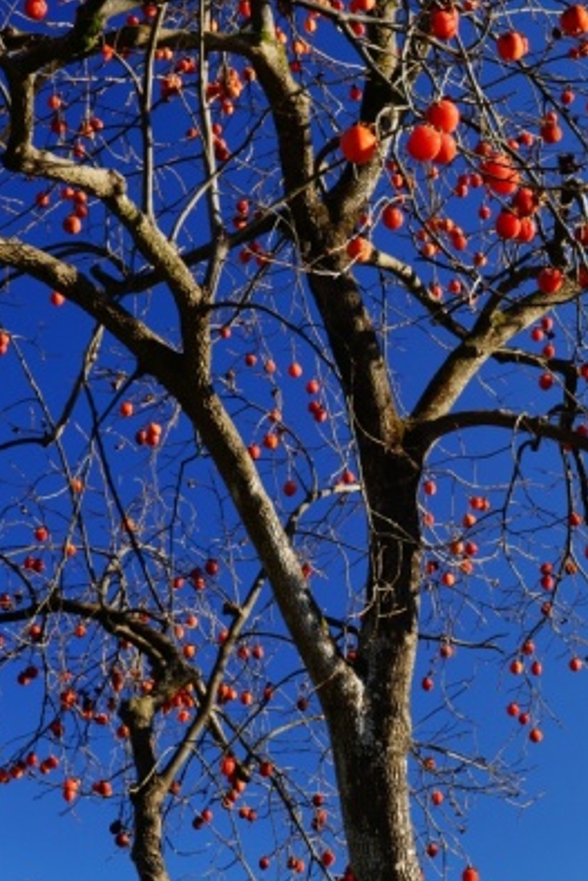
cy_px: 496
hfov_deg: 19.0
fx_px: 1738
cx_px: 497
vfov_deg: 28.4
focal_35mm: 71
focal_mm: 35
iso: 100
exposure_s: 1/20
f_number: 16
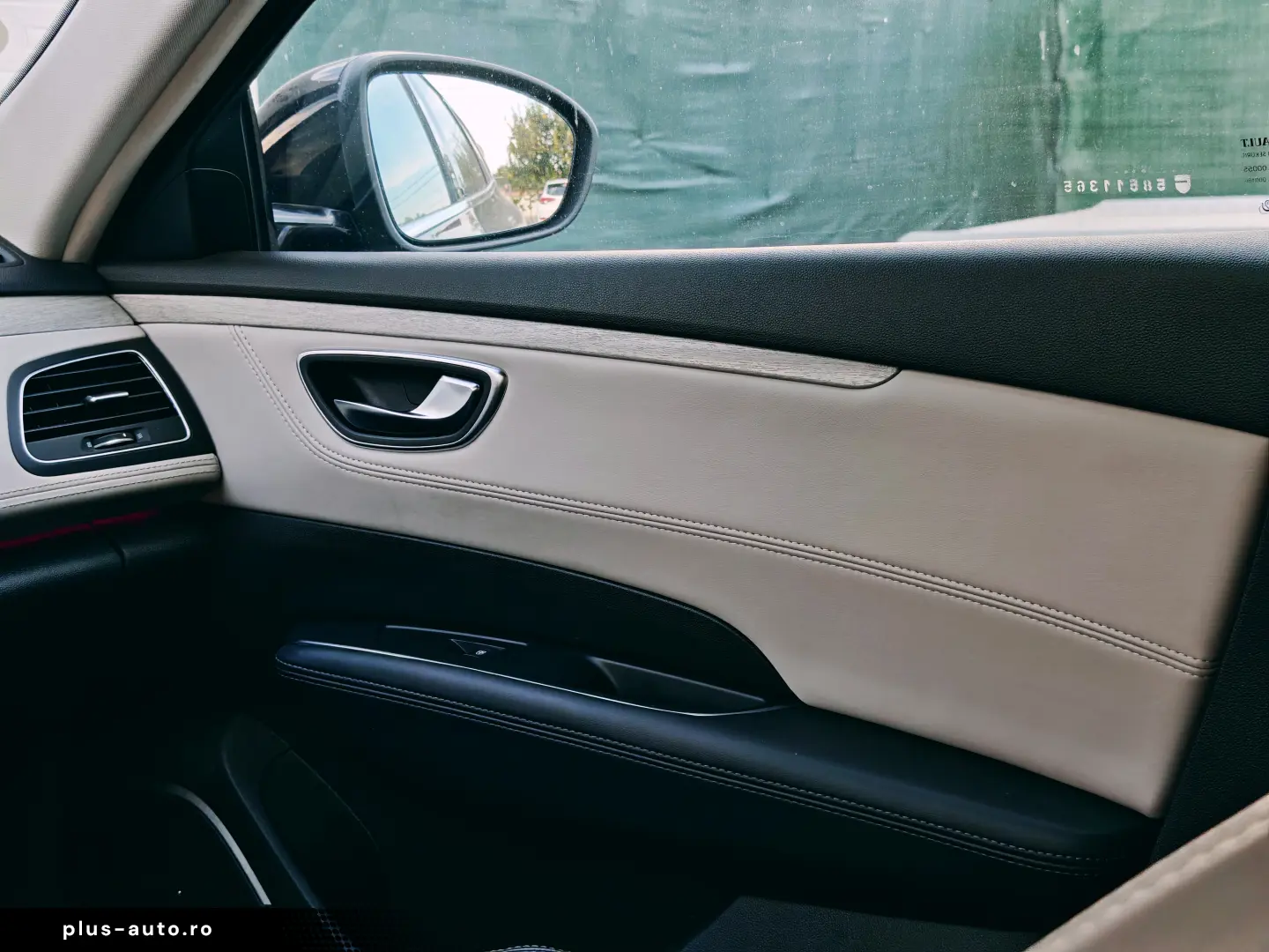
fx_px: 1760
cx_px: 634
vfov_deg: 30.3
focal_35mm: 48
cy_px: 476
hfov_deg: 39.7
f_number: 2
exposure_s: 1/250
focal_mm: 6.83
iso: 64
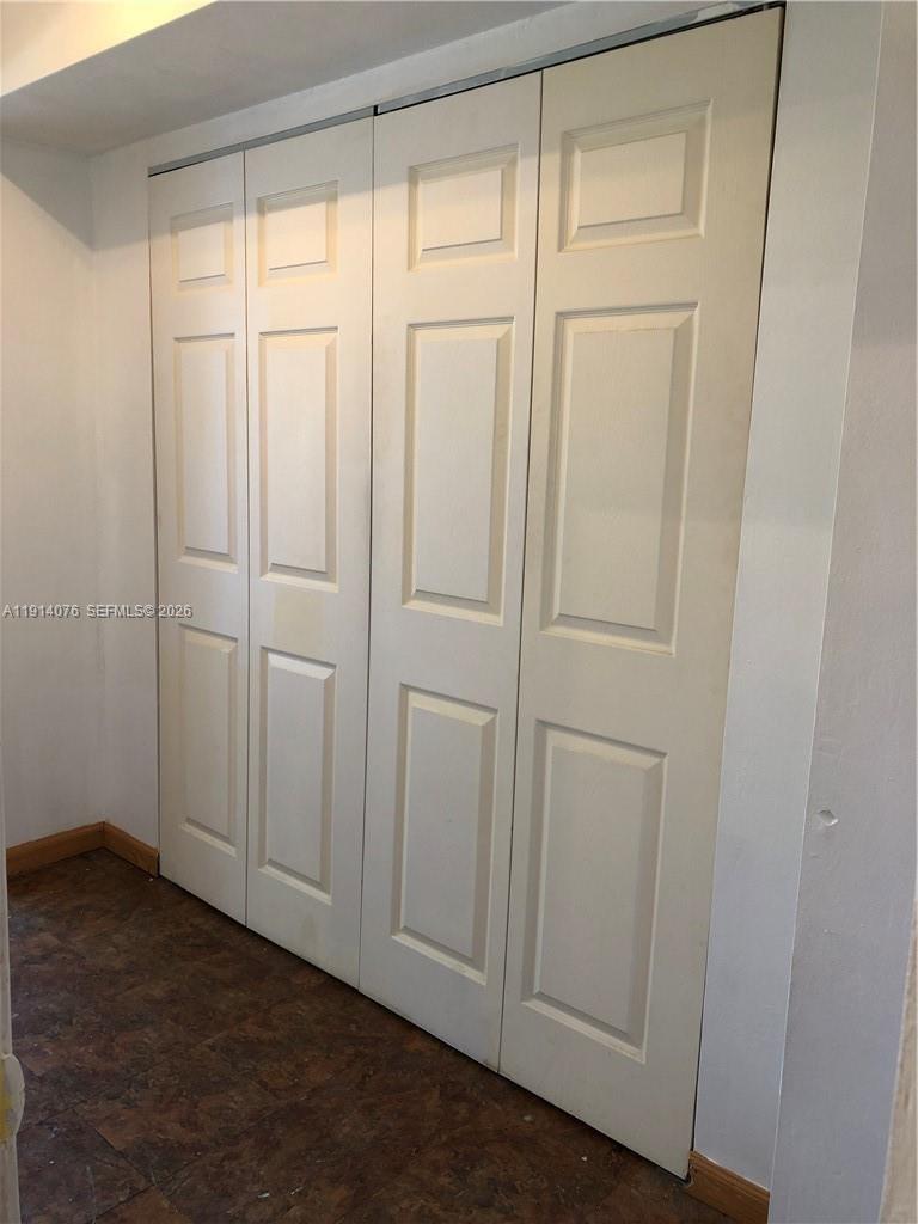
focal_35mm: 28
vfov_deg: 63.4
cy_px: 612
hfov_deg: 49.7
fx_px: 990
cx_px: 459
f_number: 1.8
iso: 40
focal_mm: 3.99
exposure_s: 1/17
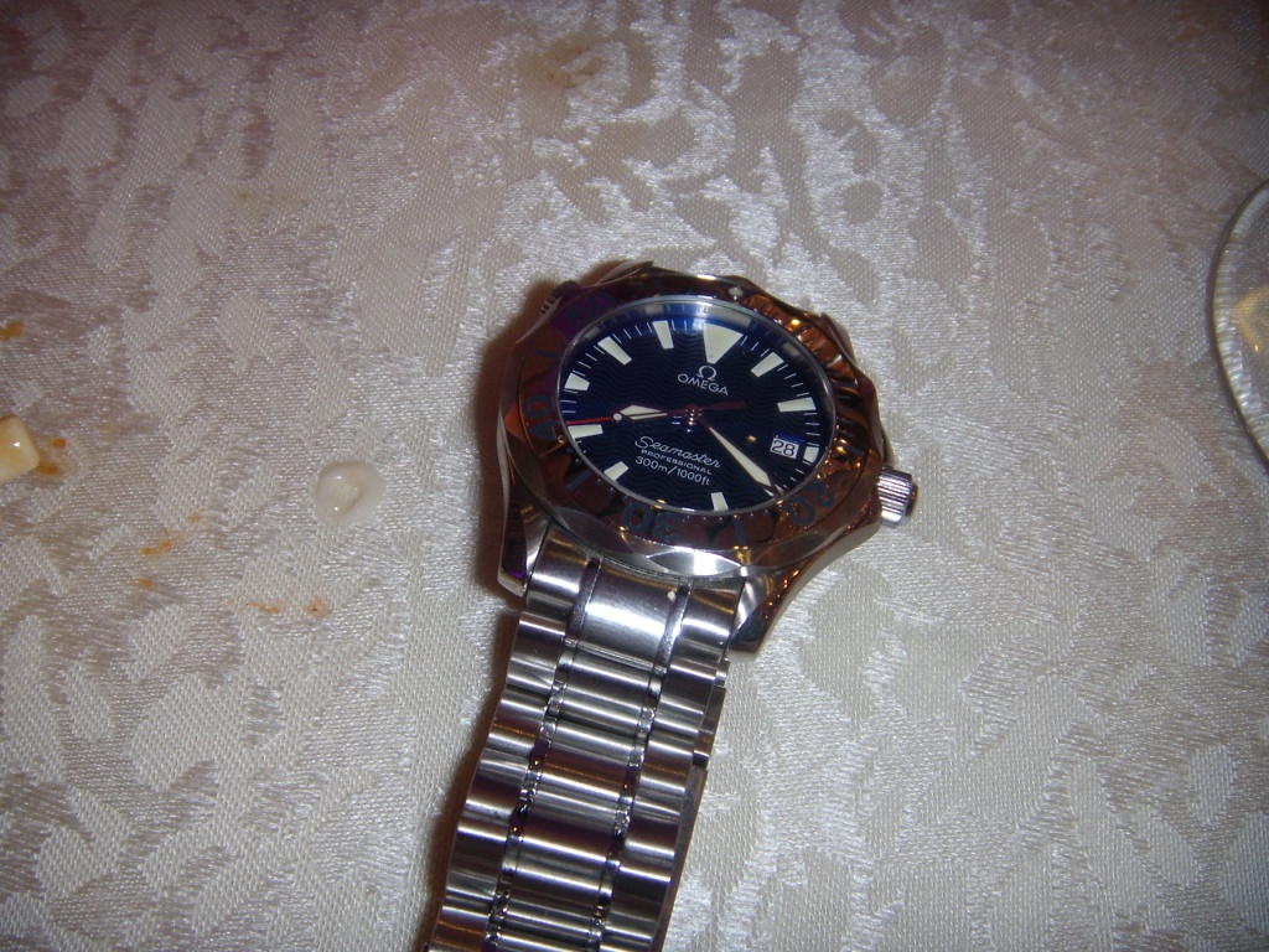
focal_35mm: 38
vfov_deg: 37.7
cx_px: 634
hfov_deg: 49.0
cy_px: 476
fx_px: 1393
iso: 64
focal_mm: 6.4
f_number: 3.5
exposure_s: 1/60.2
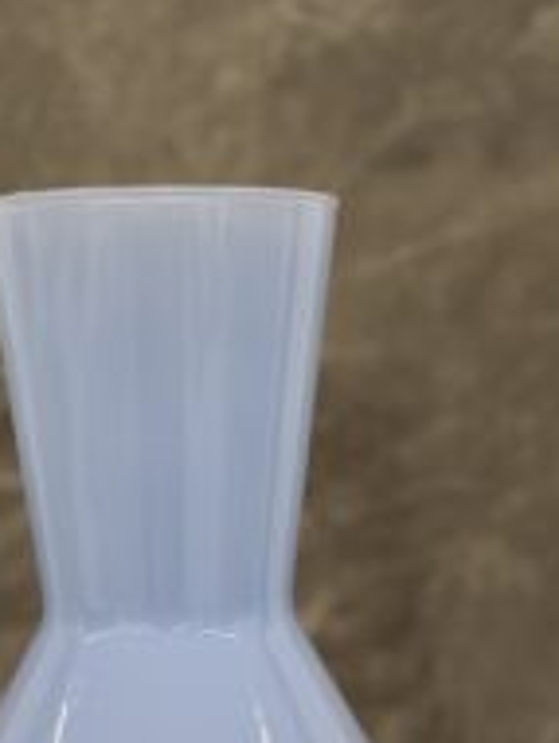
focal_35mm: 101
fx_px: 2170
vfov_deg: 19.4
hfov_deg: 14.7
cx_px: 195
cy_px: 497
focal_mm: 6.76
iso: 100
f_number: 1.78
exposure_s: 1/50
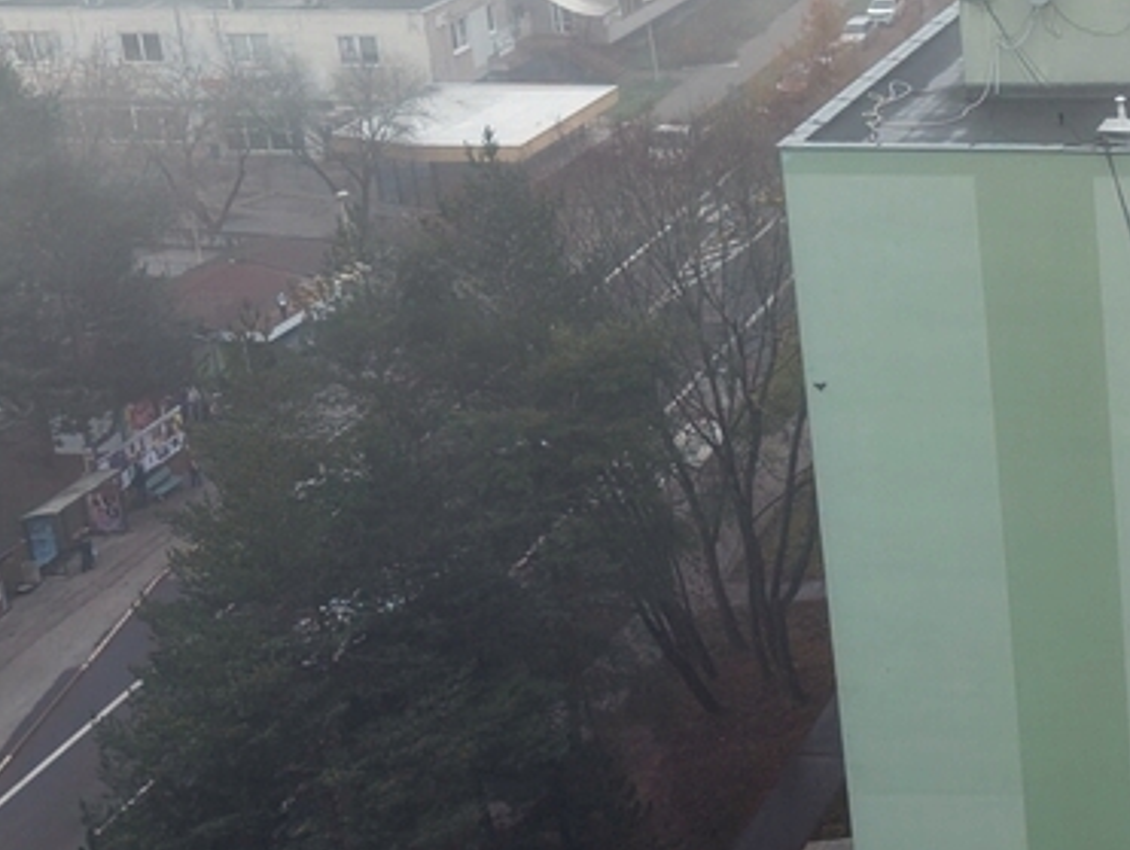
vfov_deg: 17.6
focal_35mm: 84
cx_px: 1636
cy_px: 331
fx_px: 2745
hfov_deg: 20.4
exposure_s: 1/500
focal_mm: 8.67
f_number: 1.8
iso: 150
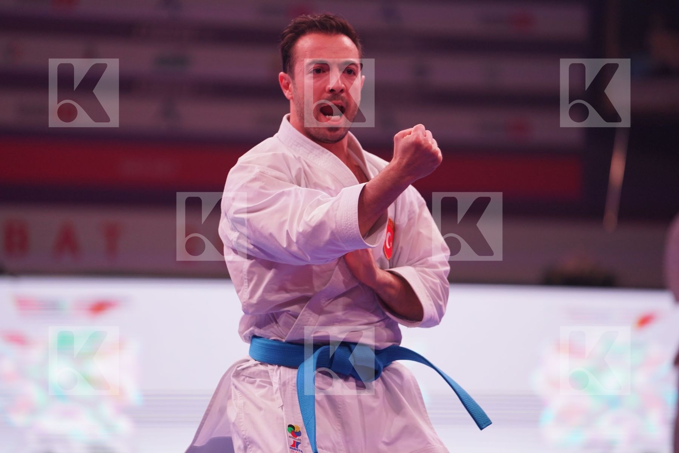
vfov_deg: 6.9
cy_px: 226
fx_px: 3772
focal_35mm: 200
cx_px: 340
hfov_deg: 10.3
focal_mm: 200
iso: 1250
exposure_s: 1/500
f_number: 2.8
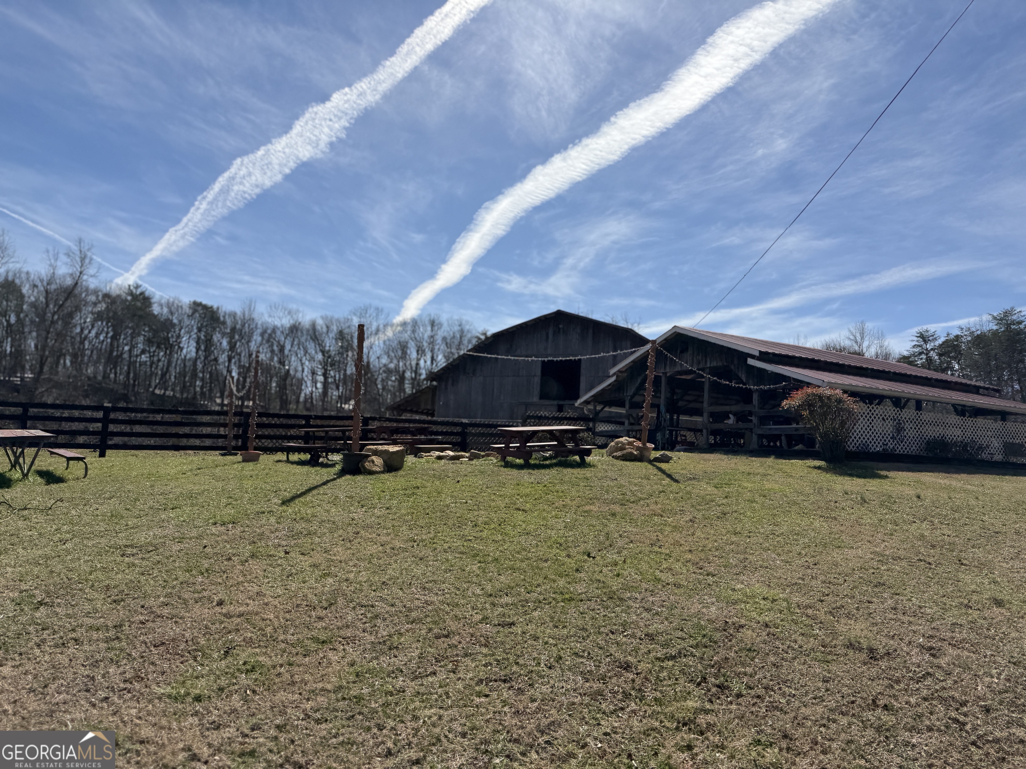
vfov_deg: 56.8
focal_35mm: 24
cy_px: 384
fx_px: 711
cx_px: 513
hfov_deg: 71.6
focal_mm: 6.76
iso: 80
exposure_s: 1/8130
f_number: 1.78
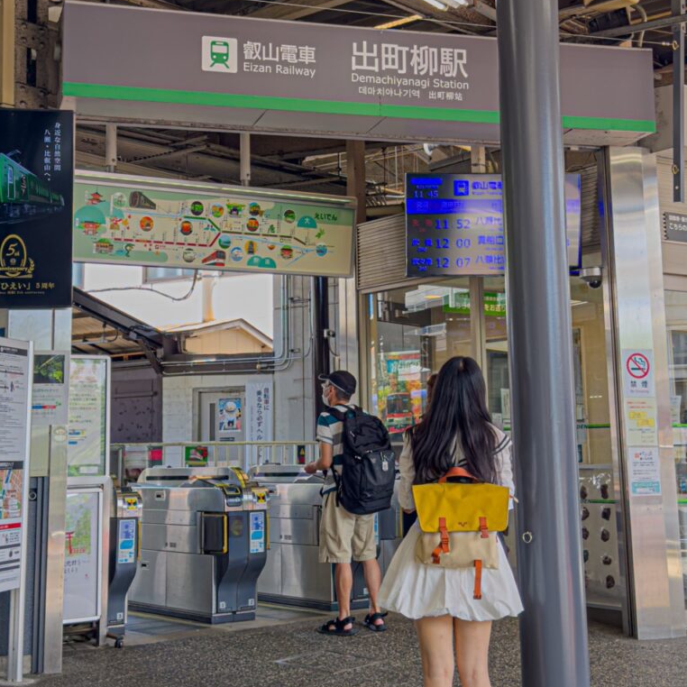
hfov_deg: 30.0
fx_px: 1280
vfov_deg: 29.9
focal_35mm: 57
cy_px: 261
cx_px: 344
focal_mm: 6.86
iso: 80
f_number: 1.8
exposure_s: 1/250
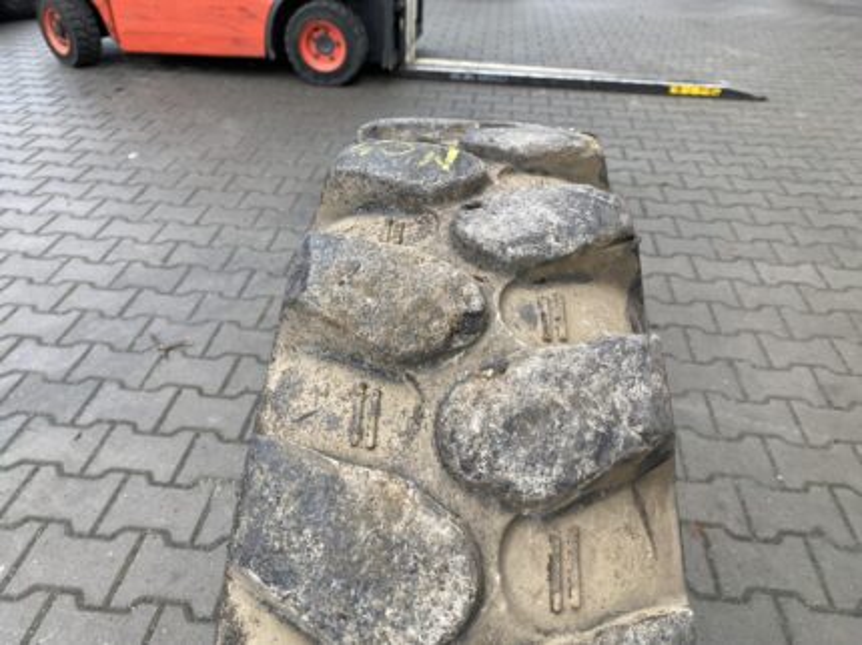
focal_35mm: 26
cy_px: 322
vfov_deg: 53.0
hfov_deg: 67.3
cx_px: 431
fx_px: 647
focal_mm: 4.25
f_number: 1.8
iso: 32
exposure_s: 1/184
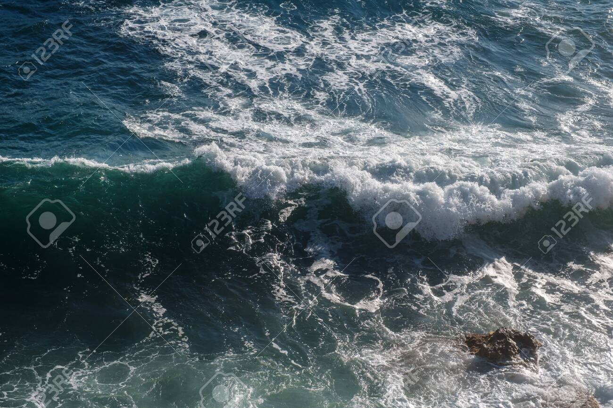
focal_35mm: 62
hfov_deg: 32.4
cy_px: 204
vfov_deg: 21.9
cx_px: 306
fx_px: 1055
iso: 500
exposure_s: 1/1250
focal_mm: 41.4
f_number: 8
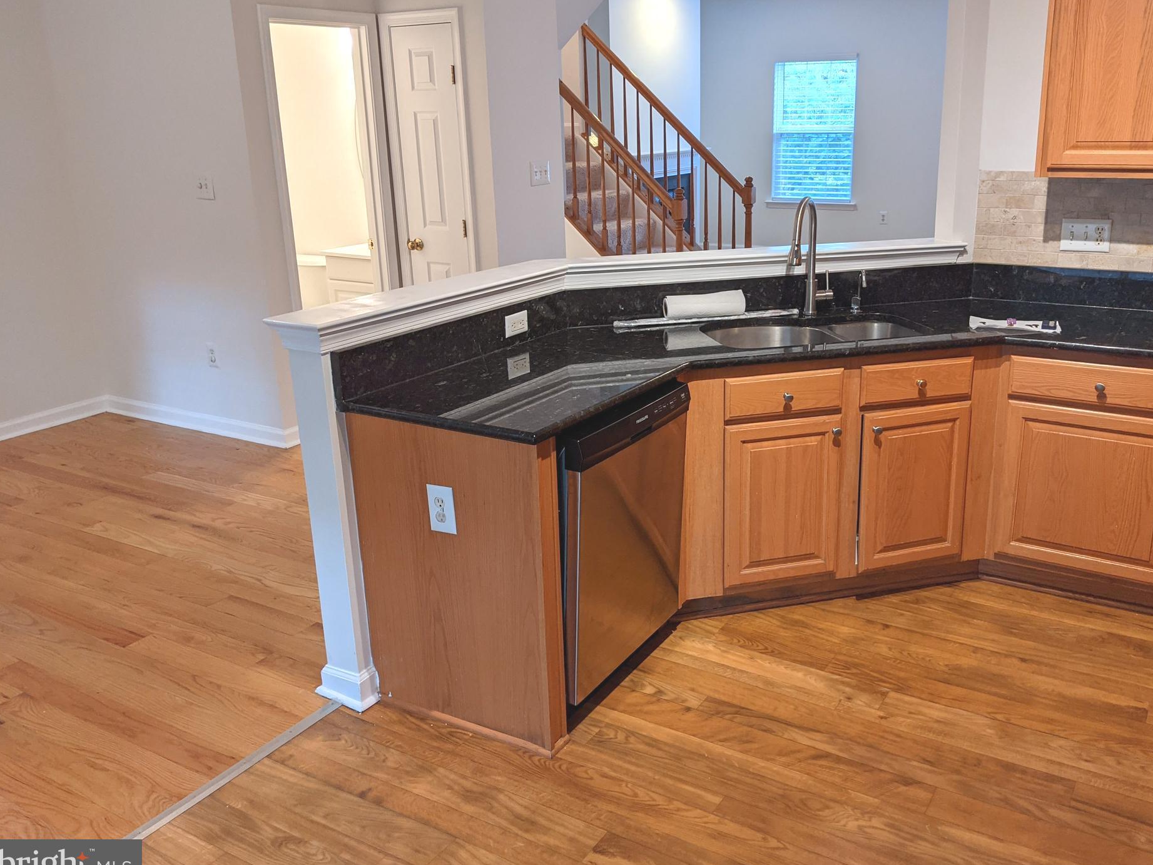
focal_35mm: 30
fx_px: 999
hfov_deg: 59.9
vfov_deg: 46.8
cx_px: 626
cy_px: 410
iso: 188
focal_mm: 4.38
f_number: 1.73
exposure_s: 1/120
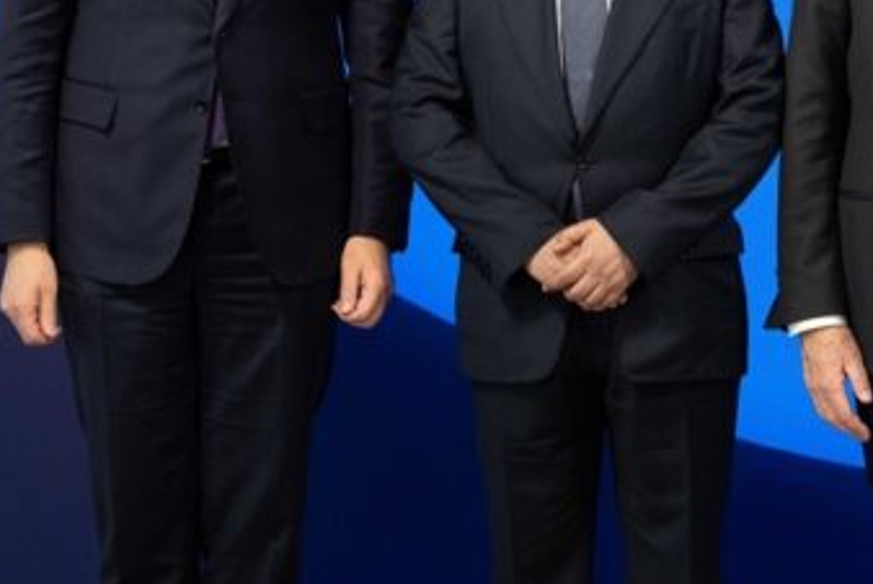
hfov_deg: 14.1
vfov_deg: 9.5
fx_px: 3495
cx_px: 793
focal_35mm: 144
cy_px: 57
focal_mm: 70
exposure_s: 1/160
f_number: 5.6
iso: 2000
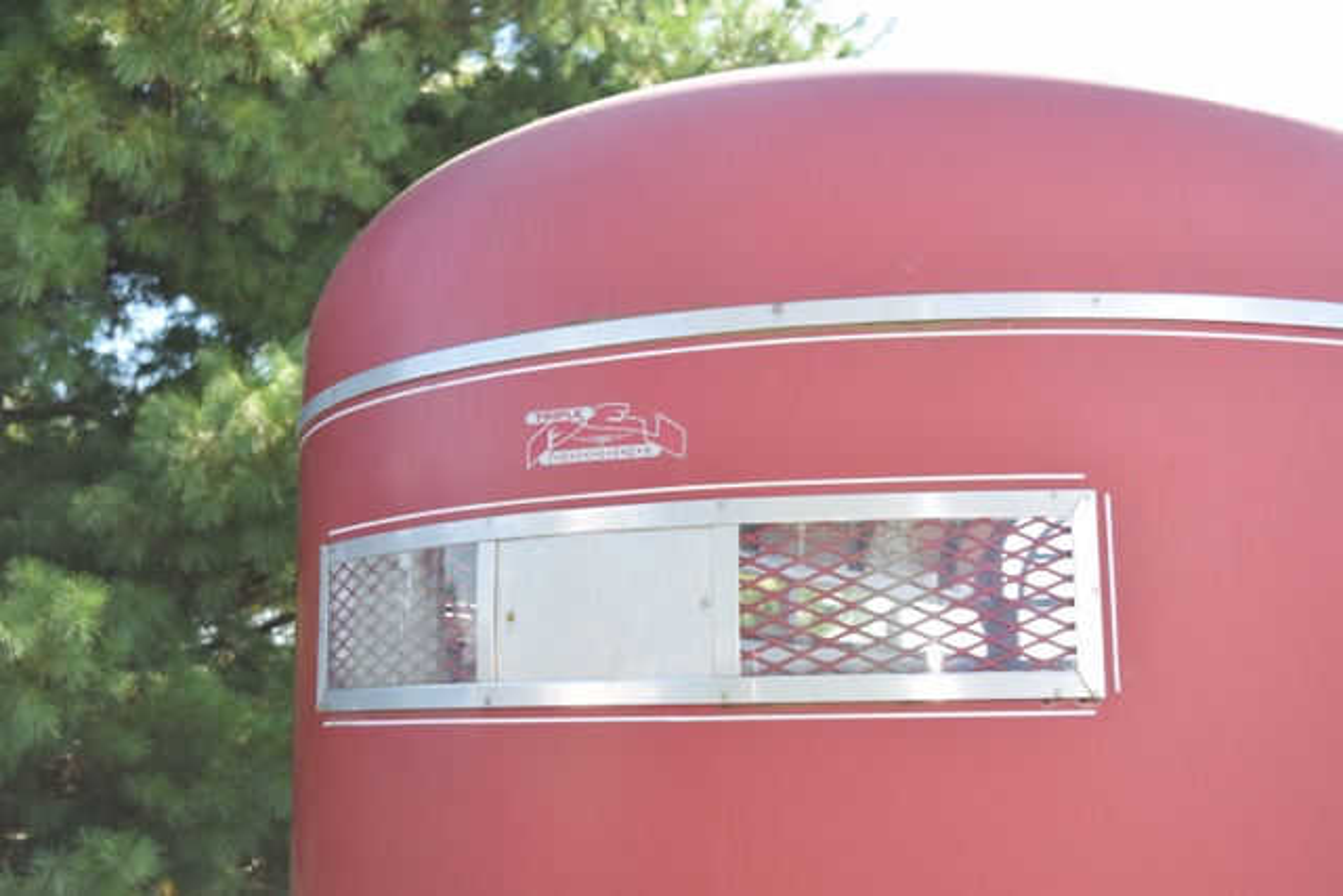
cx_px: 672
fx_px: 1903
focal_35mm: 51
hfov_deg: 38.9
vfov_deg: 26.5
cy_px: 448
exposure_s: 1/100
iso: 100
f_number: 5.6
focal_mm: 34
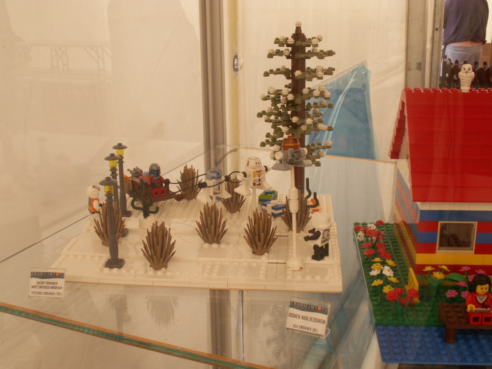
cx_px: 246
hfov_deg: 43.8
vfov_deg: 33.6
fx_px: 611
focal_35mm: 43
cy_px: 184
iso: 50
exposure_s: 1/25
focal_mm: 7.17
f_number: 8
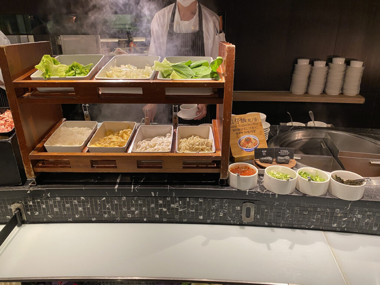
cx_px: 190
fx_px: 285
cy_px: 142
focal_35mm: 26
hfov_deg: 67.3
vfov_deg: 53.1
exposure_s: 1/60
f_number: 1.8
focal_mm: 4.25
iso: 125
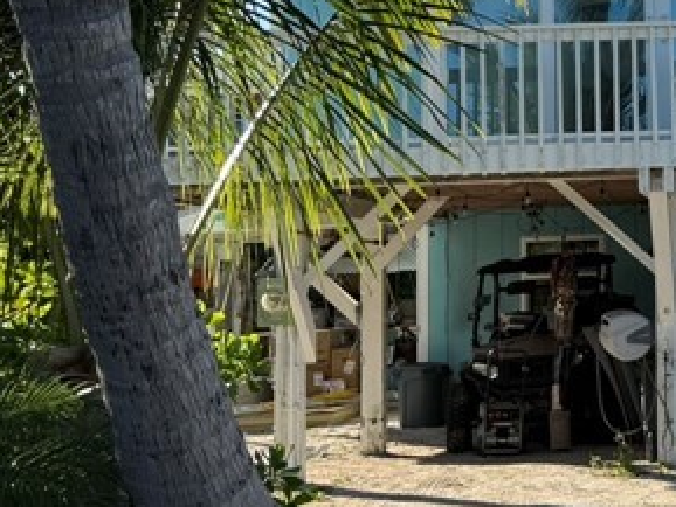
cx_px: 950
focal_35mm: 85
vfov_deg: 17.2
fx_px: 1661
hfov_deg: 20.4
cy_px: 100
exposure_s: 1/2299
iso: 80
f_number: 1.78
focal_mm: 6.76
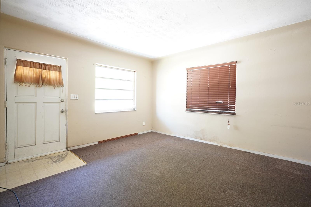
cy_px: 104
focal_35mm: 16
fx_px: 143
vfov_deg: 72.0
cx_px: 156
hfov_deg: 95.0
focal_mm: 11
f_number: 1.8
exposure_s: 1/30
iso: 320
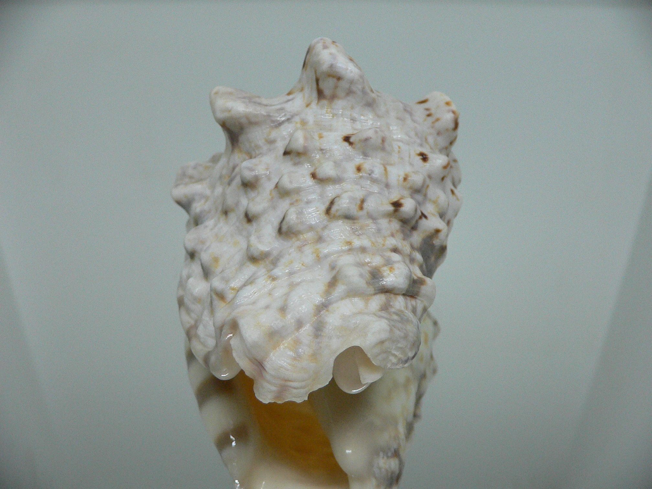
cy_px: 244
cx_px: 326
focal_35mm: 35
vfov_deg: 40.7
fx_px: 659
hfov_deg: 52.6
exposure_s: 1/60
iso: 200
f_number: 2.8
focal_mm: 4.6
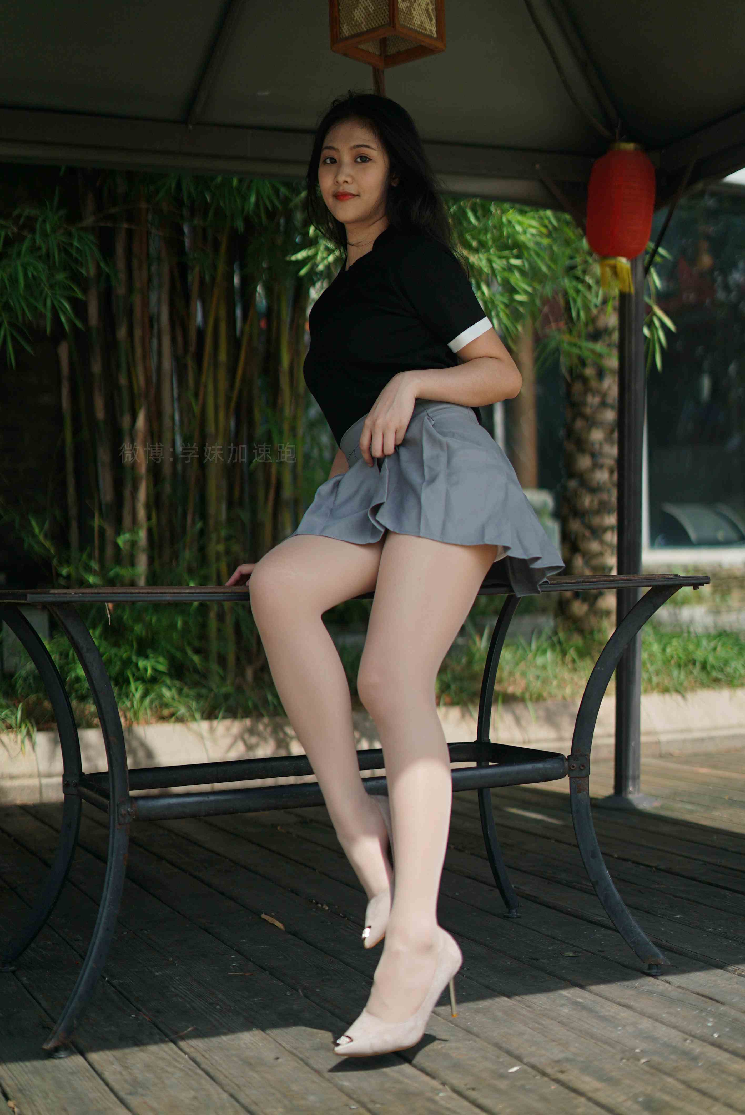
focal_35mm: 50
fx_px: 1550
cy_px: 558
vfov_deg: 39.6
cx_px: 372
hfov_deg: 27.0
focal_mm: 50
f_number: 1.8
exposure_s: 1/8000
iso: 200
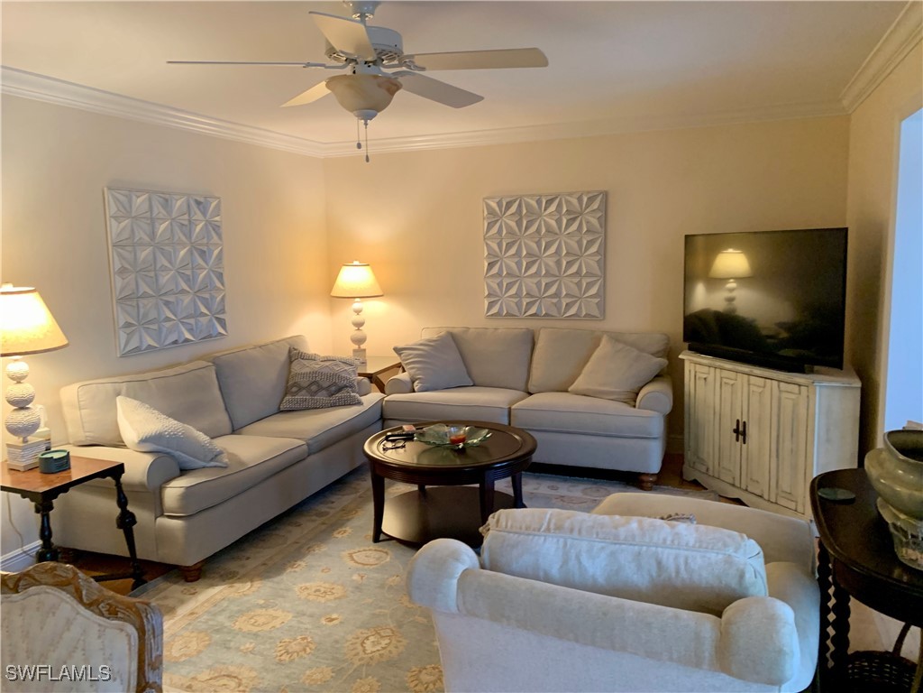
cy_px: 346
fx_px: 693
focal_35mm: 26
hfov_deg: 67.3
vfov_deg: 53.1
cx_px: 462
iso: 200
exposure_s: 1/60
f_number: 1.8
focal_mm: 4.25
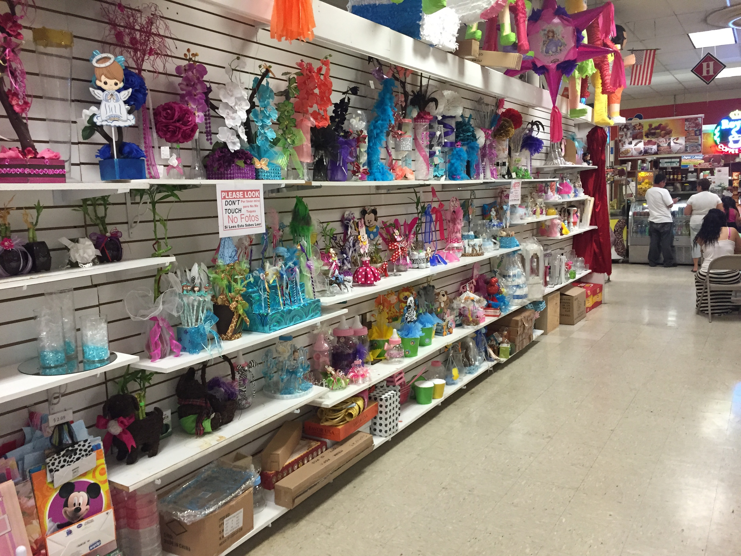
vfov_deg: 48.2
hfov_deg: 61.7
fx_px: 621
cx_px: 370
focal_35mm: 29
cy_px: 278
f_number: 2.2
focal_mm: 4.15
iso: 160
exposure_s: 1/30
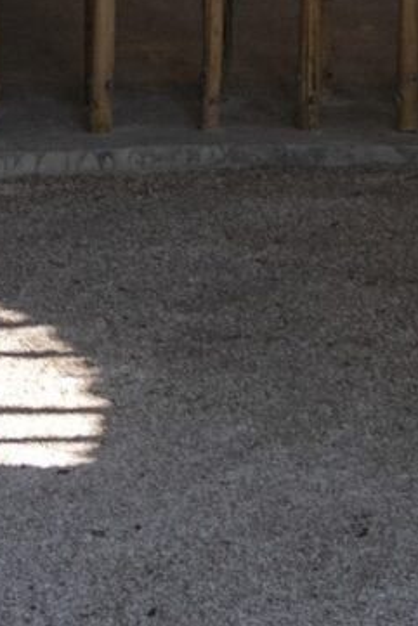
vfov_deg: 8.2
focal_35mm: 227
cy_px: -954
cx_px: 707
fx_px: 3949
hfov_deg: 6.0
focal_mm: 32
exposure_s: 1/125
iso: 640
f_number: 8
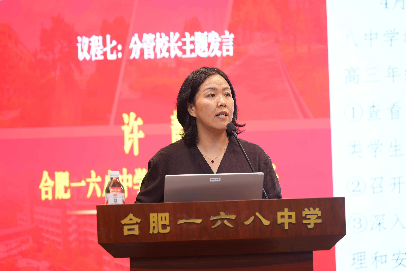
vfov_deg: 13.0
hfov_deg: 19.5
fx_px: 1184
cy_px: 136
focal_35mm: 105
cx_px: 203
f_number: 4
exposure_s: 1/25
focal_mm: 105
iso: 200
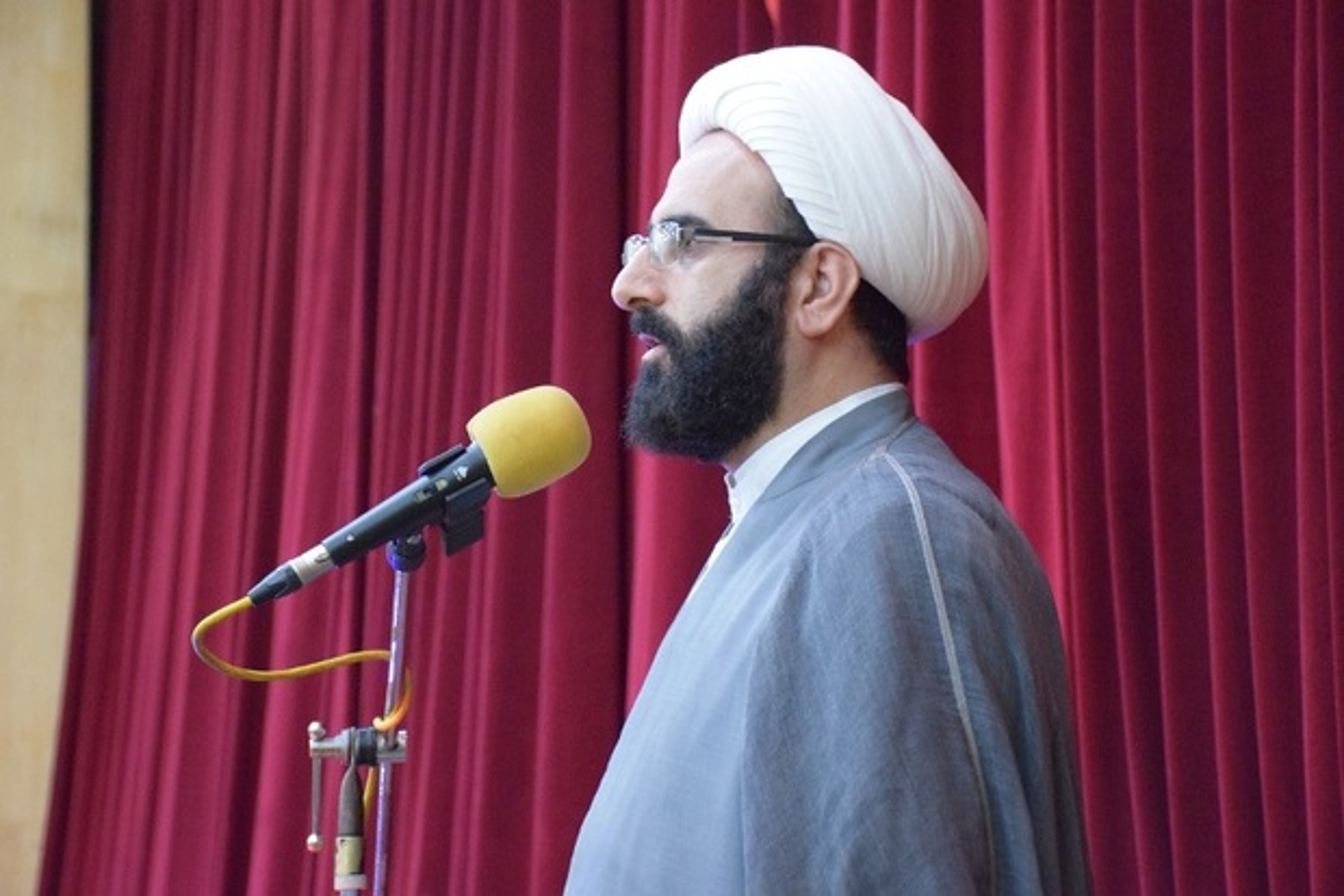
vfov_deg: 16.3
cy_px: 448
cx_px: 672
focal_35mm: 84
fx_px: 3135
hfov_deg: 24.2
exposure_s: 1/50
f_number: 4.8
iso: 6400
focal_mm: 56
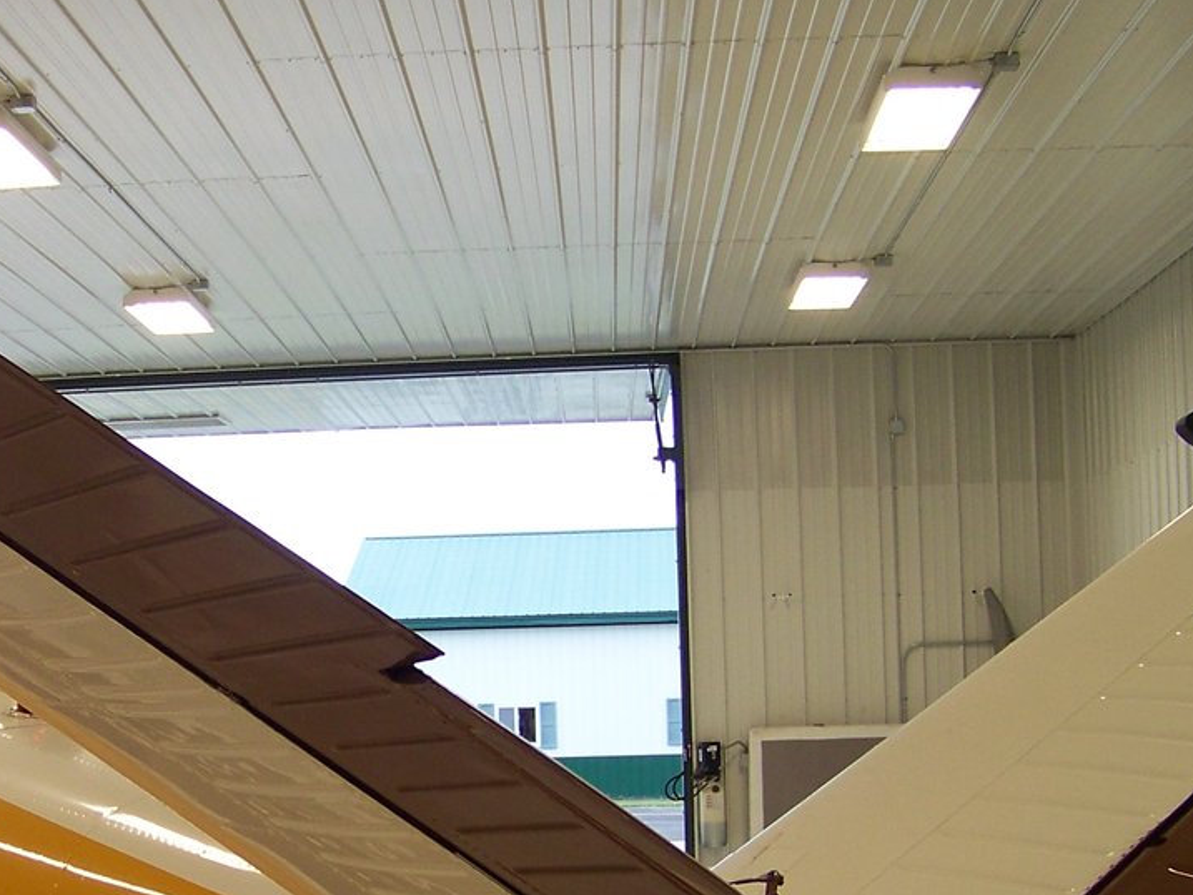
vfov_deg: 19.2
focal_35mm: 76
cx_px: 227
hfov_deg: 25.2
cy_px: 723
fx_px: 2620
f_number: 2.8
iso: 64
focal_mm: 5.85
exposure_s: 1/30
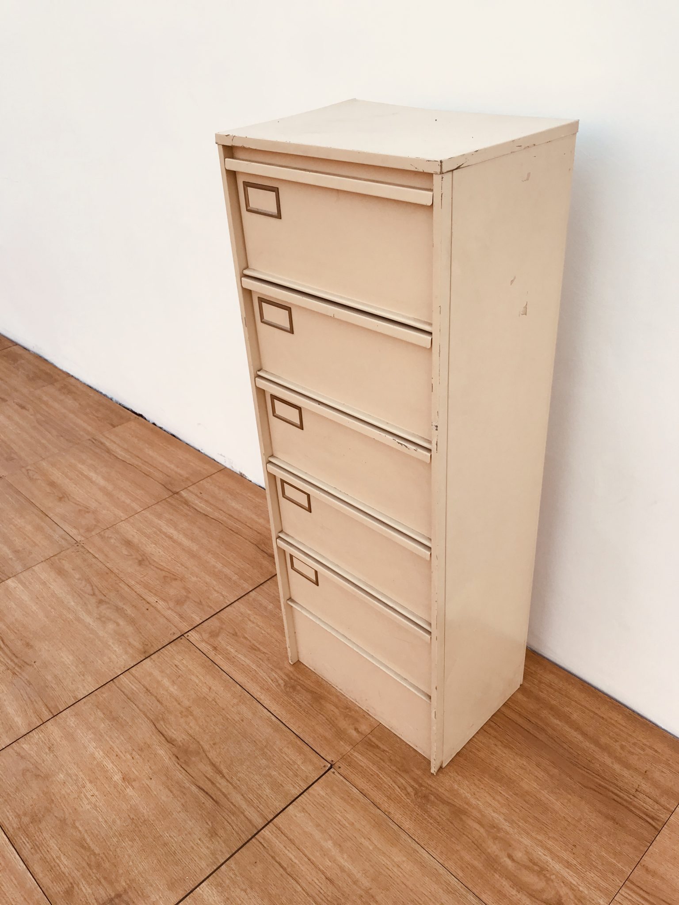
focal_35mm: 28
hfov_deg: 49.7
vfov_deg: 63.4
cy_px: 452
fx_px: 732
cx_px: 340
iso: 20
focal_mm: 3.99
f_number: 1.8
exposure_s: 1/383
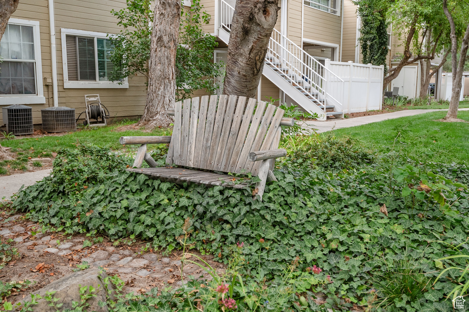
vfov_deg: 37.8
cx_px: 234
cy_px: 156
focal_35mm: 35
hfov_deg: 54.4
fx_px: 456
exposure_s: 1/200
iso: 1600
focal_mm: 35
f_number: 8
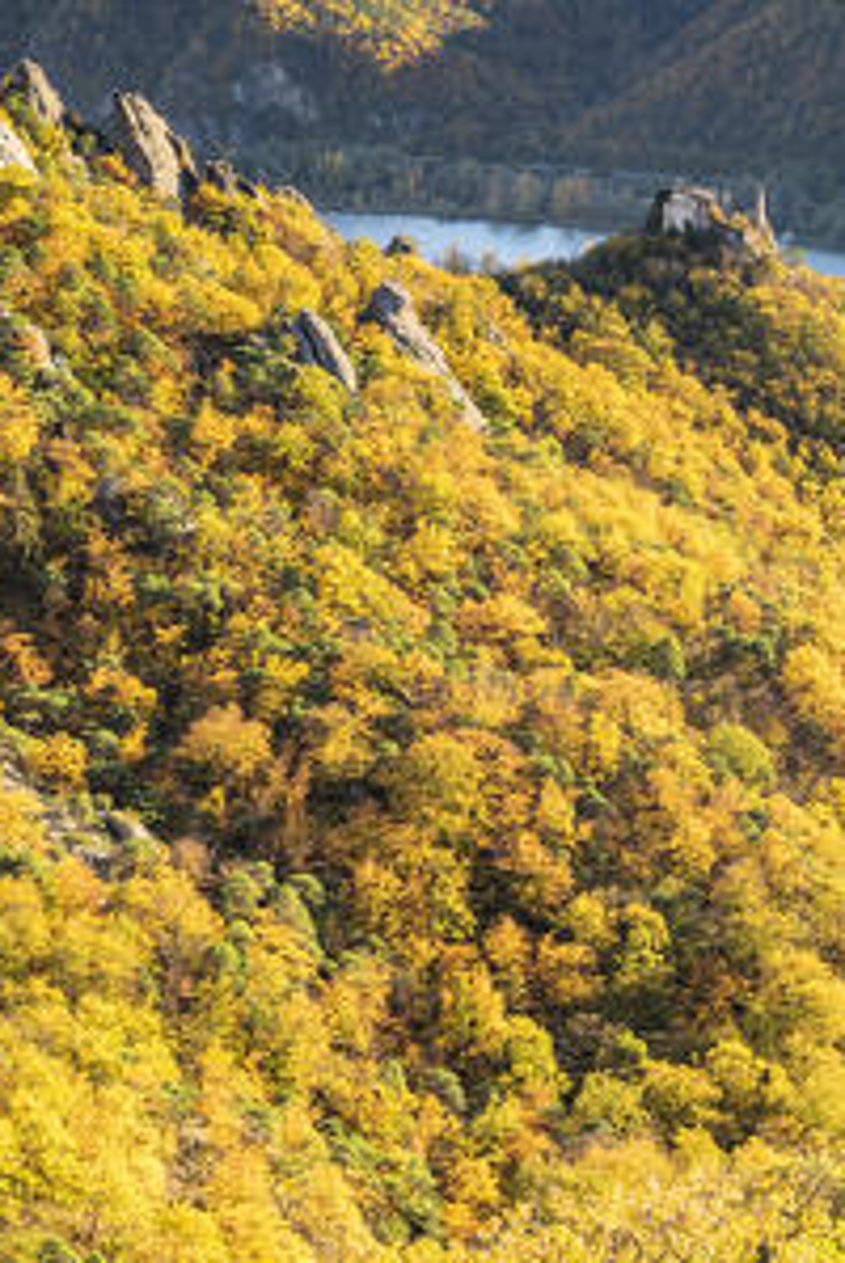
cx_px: 712
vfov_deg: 22.8
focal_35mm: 88
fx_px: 3091
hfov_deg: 15.4
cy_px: 283
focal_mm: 44
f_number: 9
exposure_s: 1/100
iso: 100
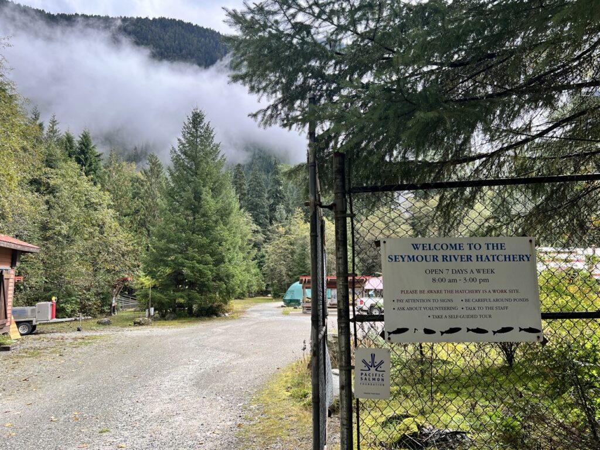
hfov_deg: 67.3
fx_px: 451
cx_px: 300
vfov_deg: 53.1
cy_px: 225
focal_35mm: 26
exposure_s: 1/687
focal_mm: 5.7
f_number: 1.5
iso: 50
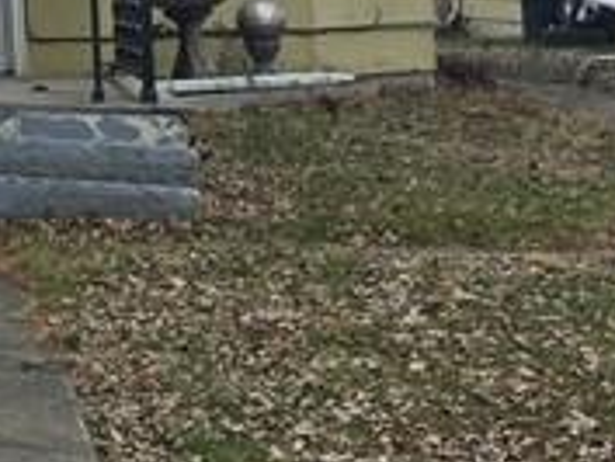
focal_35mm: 133
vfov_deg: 10.7
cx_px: -618
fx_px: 2365
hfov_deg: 12.9
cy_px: -281
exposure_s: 1/235
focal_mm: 6.3
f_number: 1.7
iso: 12
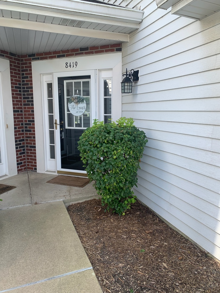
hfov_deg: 53.1
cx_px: 110
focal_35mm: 26
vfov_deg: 67.3
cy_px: 146
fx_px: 220
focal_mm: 4.25
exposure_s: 1/502
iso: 25
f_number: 1.8
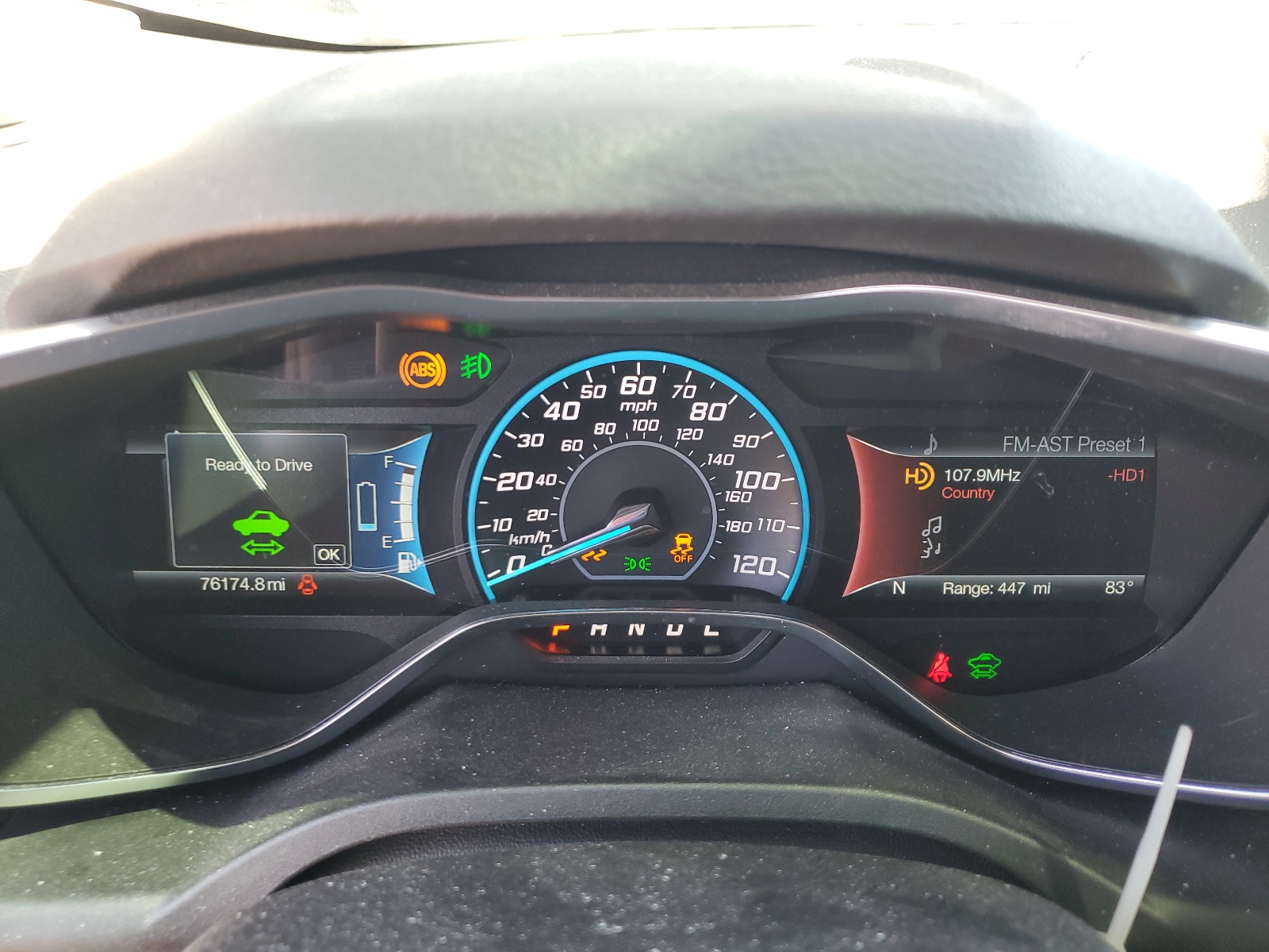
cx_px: 634
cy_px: 476
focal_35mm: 26
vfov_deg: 53.1
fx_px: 953
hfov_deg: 67.3
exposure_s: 1/60.2
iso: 59
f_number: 1.5
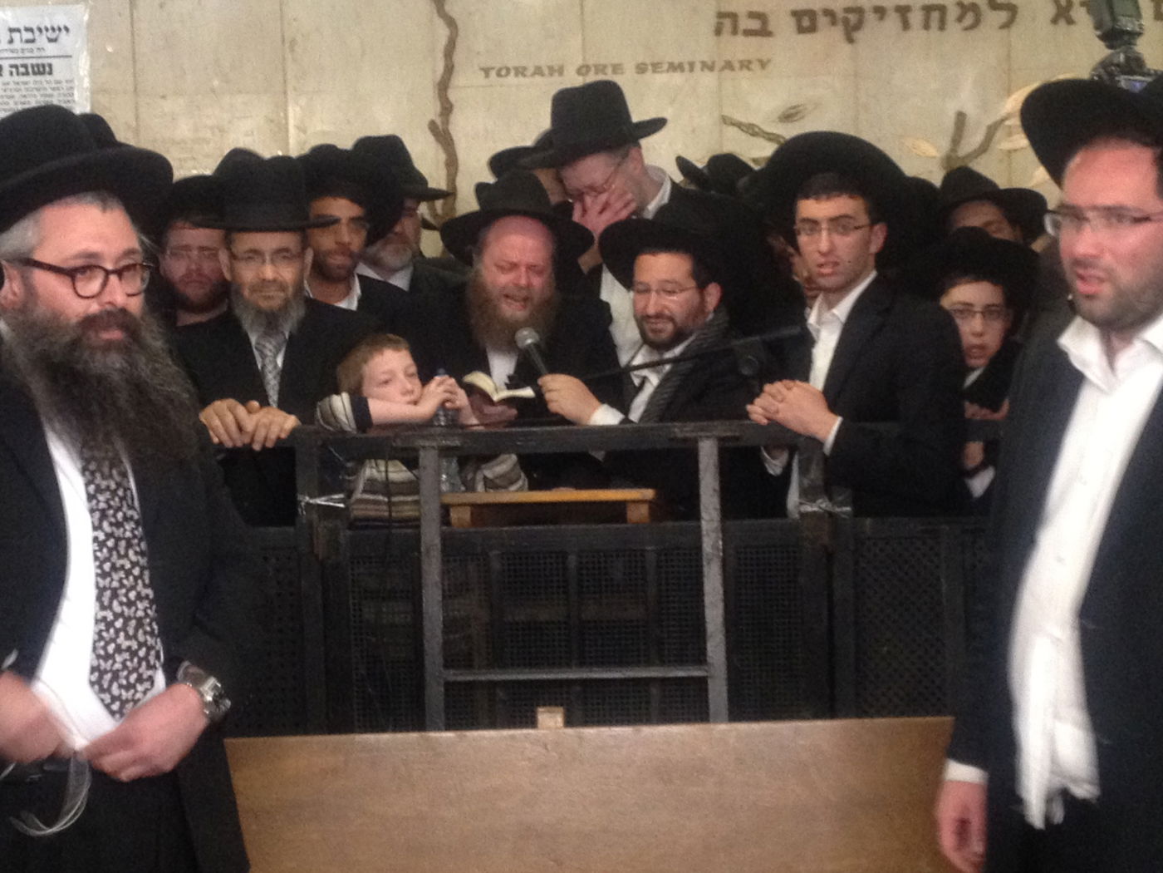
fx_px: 1176
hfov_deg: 52.6
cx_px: 582
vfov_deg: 40.7
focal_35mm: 35
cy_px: 436
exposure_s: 1/20
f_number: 2.4
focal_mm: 4.28
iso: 250
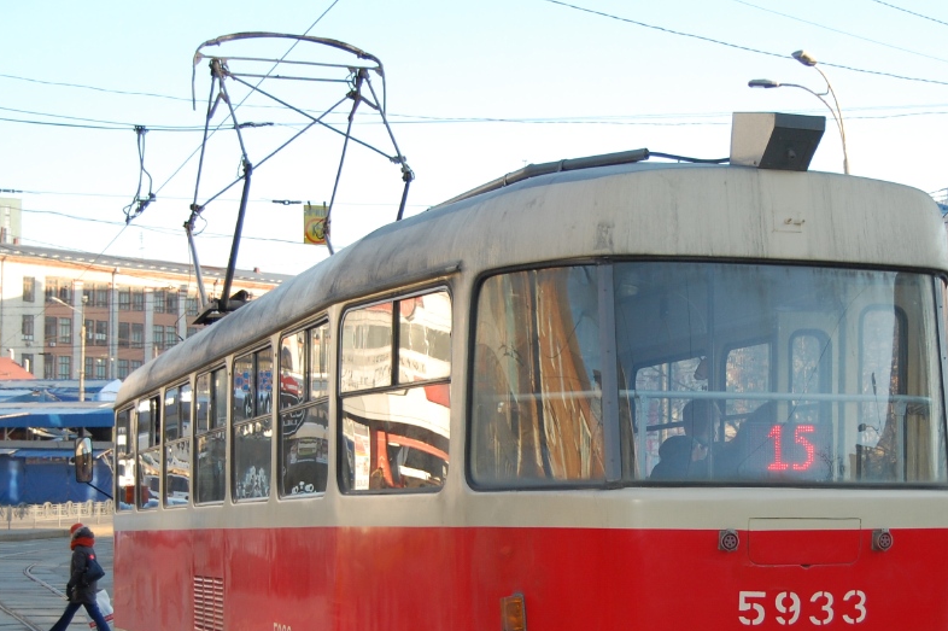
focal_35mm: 87
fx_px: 2289
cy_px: 443
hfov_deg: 23.3
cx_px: 592
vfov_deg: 15.6
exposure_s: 1/400
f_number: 4.8
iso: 400
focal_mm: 38
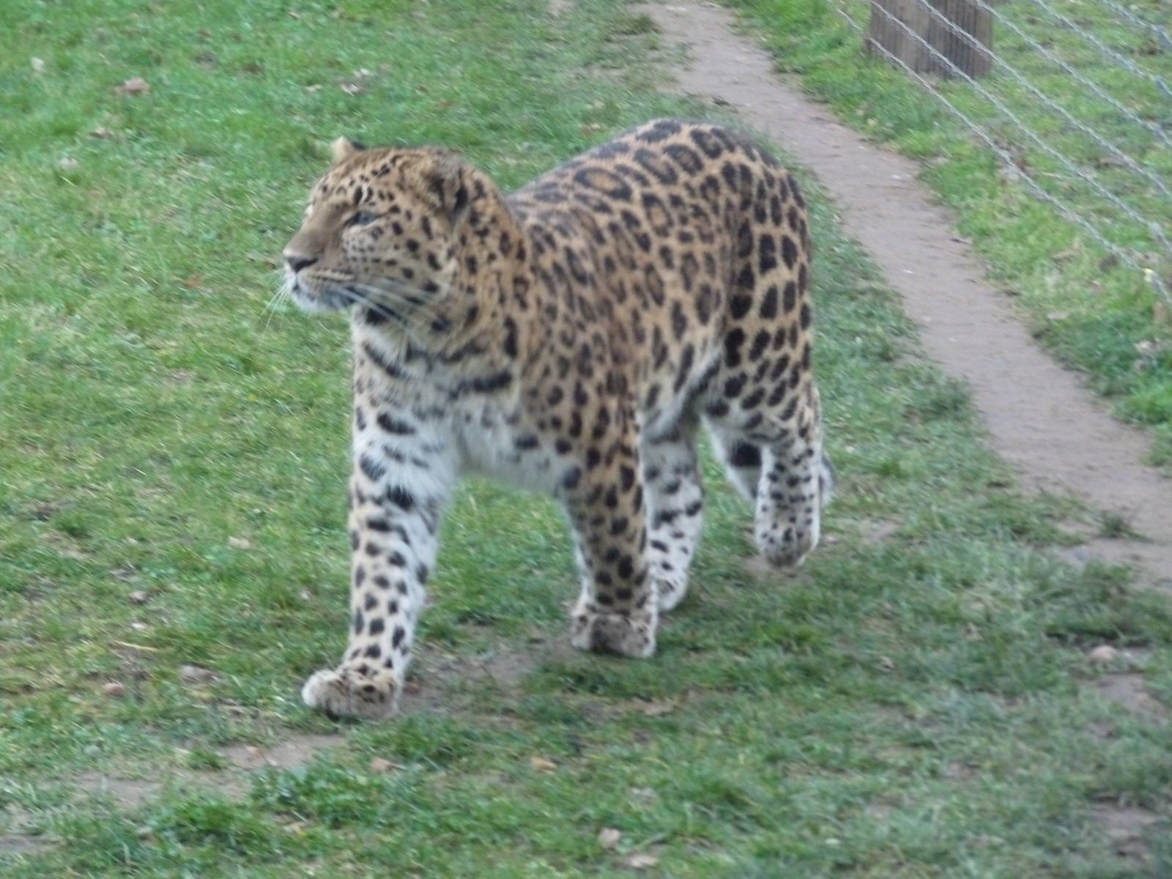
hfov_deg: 10.3
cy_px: 440
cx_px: 586
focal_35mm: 192
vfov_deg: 7.7
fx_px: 6501
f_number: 3.7
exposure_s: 1/80
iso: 800
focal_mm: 34.2
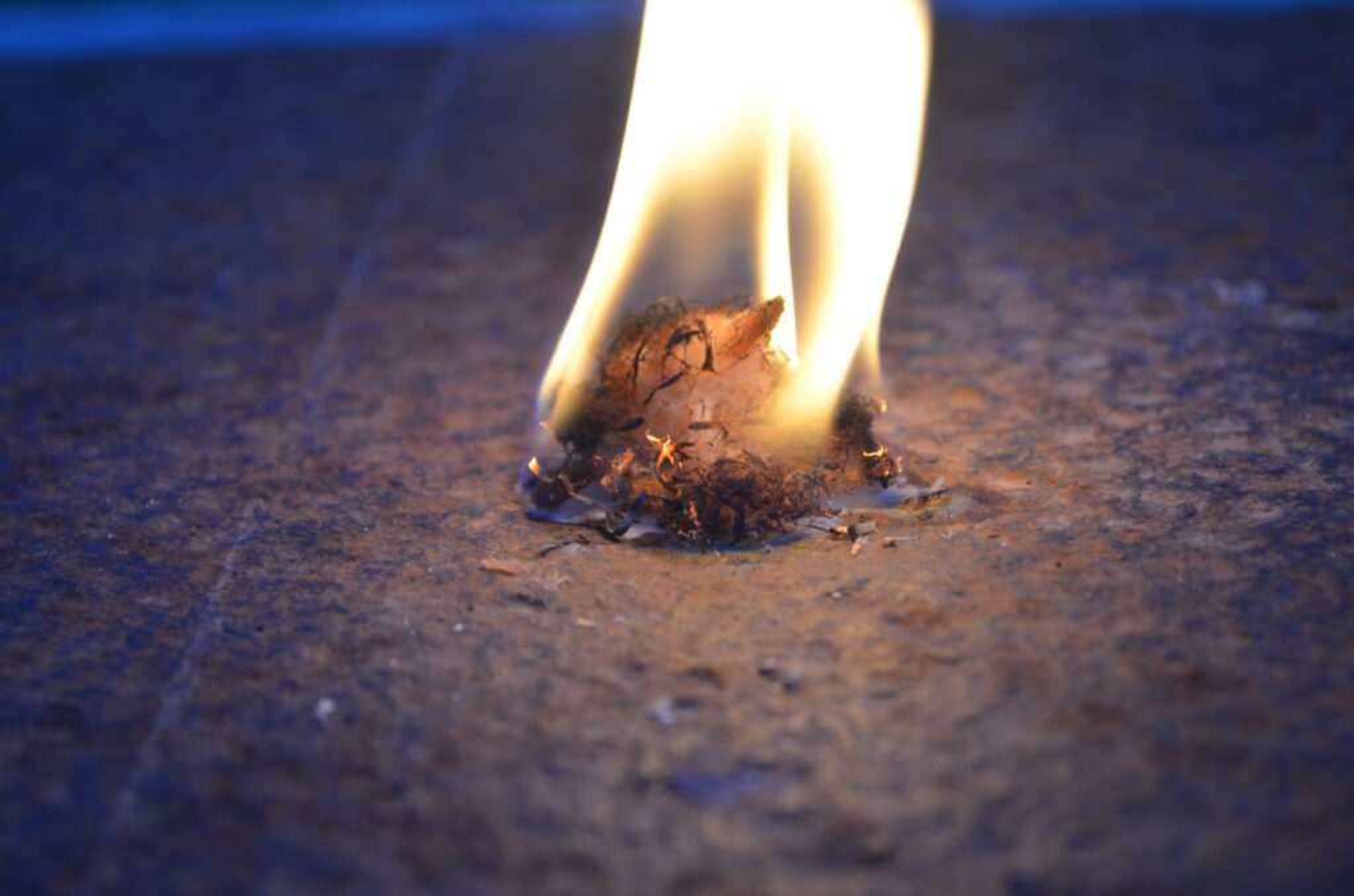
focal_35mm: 82
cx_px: 677
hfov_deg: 24.7
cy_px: 448
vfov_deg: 16.5
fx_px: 3096
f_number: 5.6
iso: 640
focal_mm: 55
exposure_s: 1/60
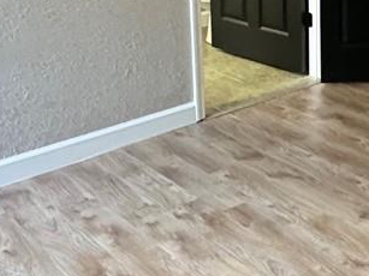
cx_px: 350
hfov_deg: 25.6
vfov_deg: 19.4
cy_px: -17
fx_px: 778
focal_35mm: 73
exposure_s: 1/60
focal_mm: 2.22
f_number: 2.2
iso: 1000
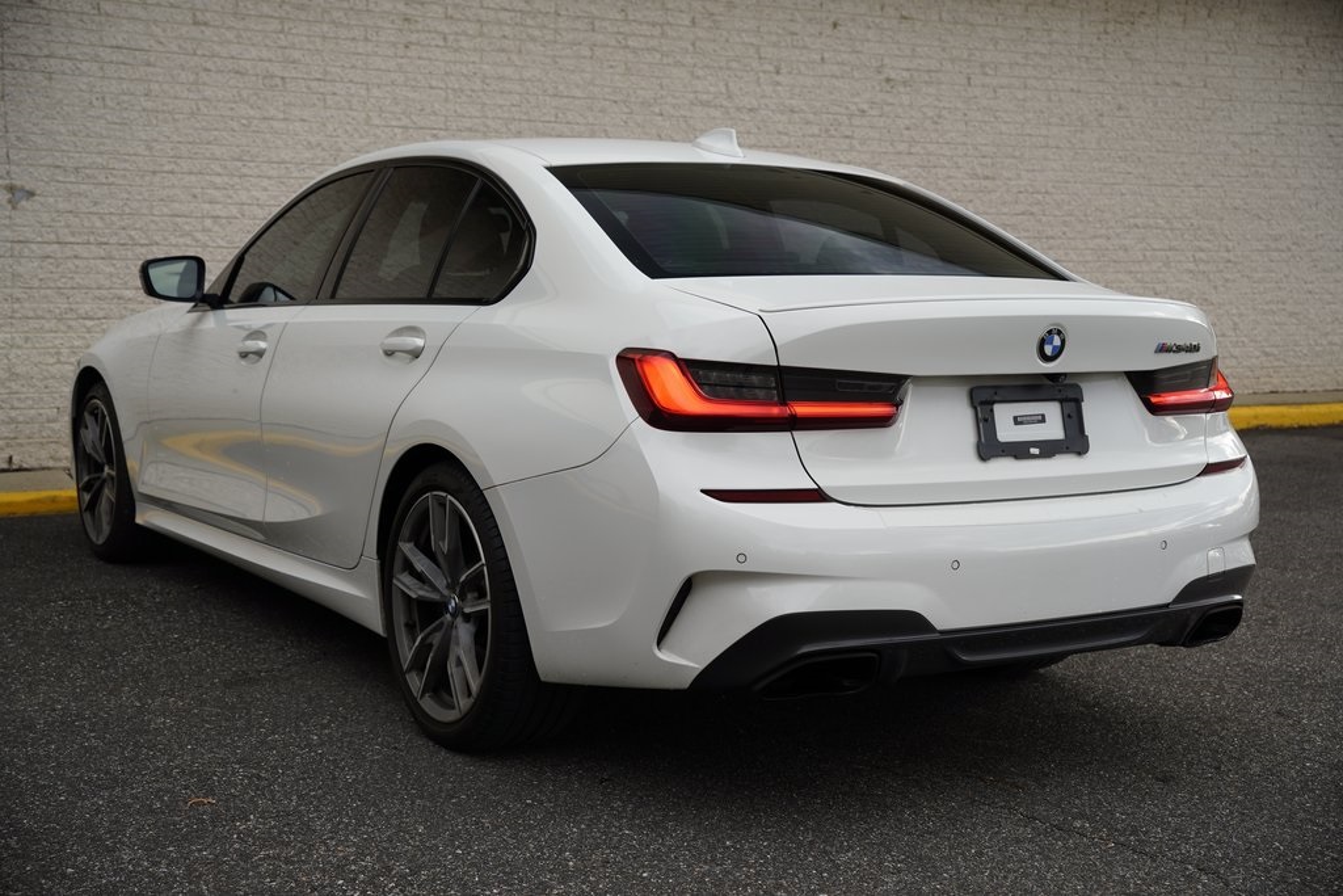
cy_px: 448
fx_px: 1729
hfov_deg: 42.4
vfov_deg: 29.0
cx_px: 672
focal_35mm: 46
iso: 100
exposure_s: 1/100
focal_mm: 30.9
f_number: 4
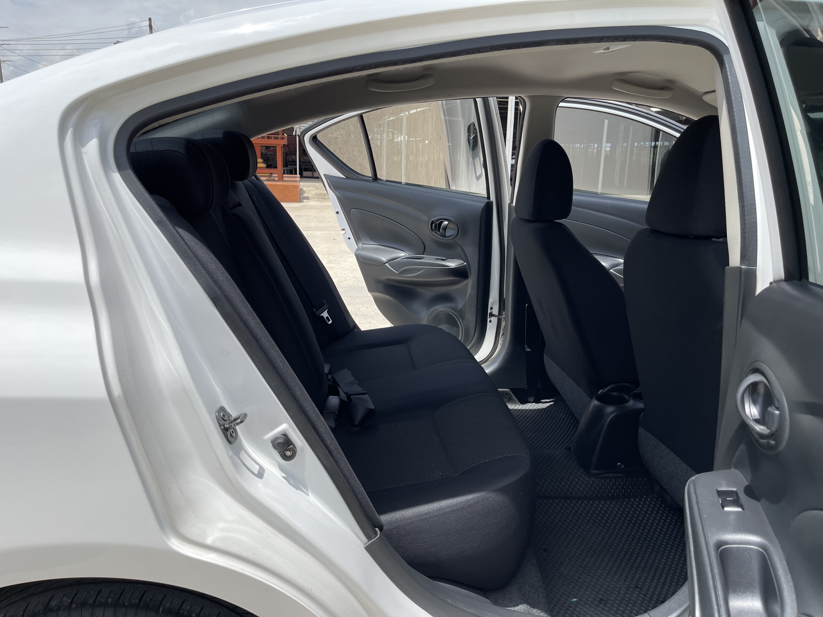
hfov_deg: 67.3
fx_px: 618
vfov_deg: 53.1
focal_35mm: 26
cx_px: 412
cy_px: 308
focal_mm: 5.1
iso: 32
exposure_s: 1/3165
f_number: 1.6
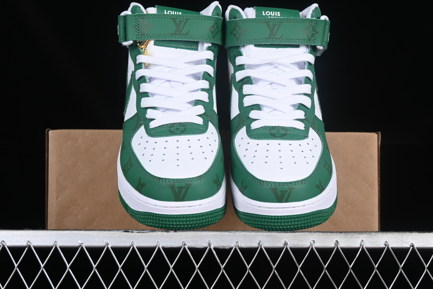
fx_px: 902
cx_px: 216
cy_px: 144
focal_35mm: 75
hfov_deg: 27.0
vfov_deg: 18.2
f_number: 8
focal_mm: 50
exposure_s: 1/80
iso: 160
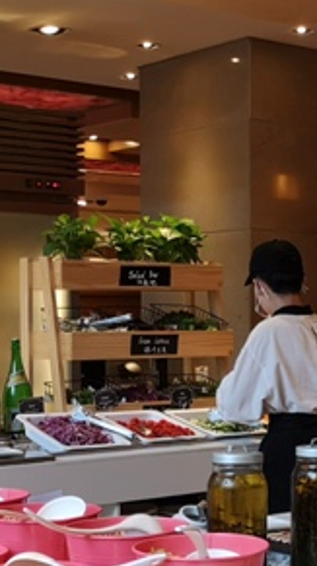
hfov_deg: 14.5
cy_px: 323
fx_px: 1214
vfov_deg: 26.2
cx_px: 342
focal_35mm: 81
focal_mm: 3.95
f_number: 1.8
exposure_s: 1/100
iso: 125
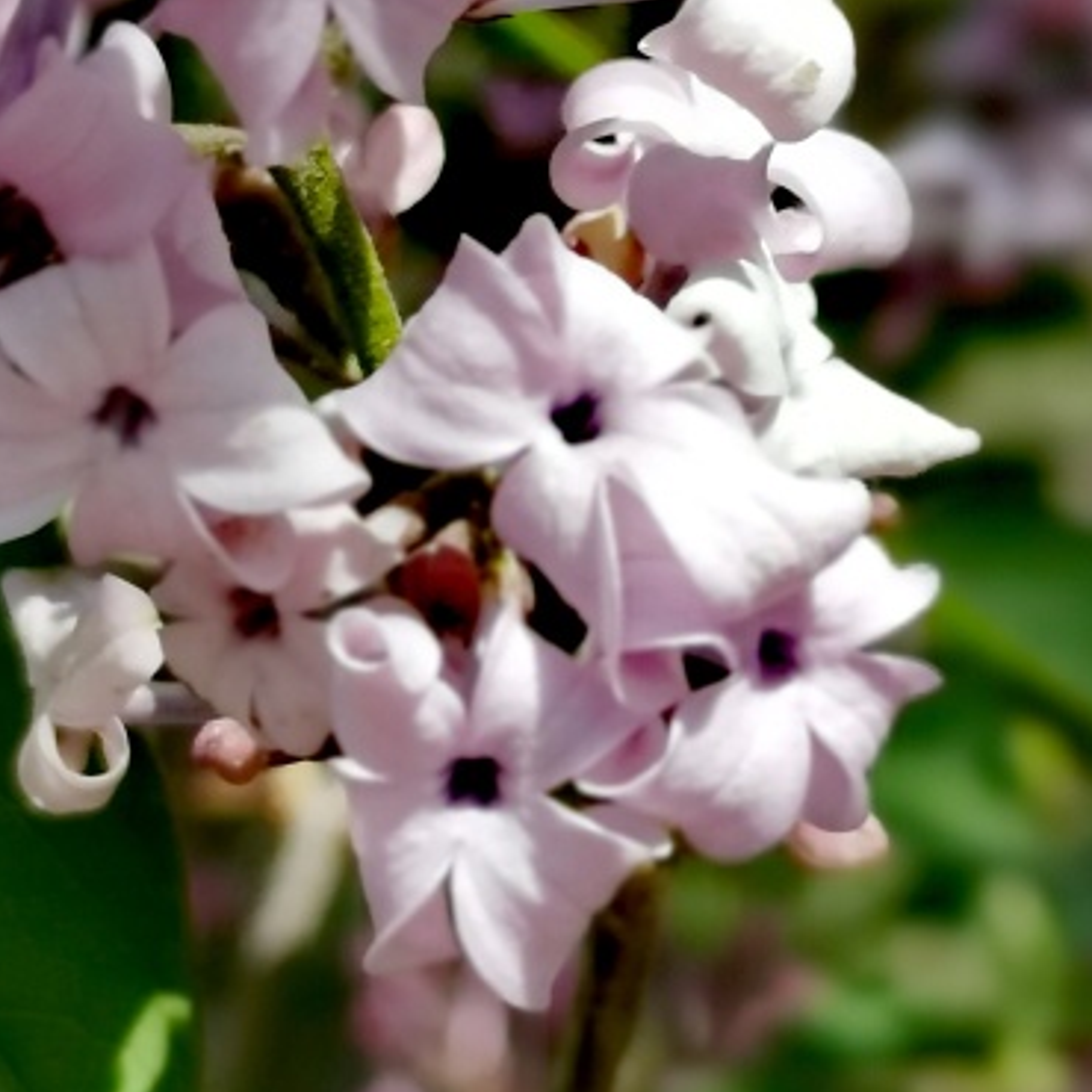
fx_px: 5532
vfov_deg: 11.2
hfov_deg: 11.3
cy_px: 277
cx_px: 632
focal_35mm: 155
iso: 50
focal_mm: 5.58
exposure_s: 1/6369
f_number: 4
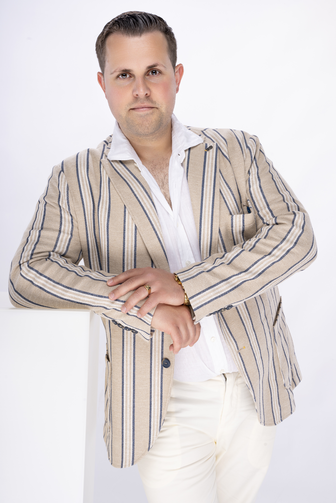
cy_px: 252
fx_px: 760
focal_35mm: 54
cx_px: 168
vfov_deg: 36.7
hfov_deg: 24.9
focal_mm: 54.3
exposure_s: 1/160
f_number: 14
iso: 100
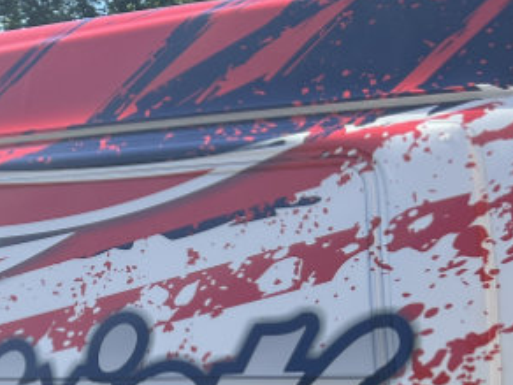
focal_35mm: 89
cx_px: -95
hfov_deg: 20.6
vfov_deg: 15.8
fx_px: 1319
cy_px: 487
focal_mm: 5.7
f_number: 1.5
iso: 50
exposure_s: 1/1669
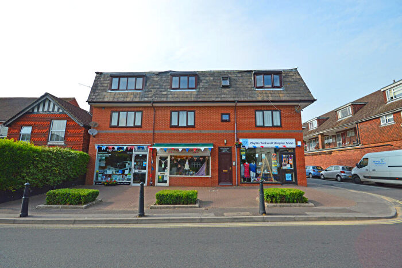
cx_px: 201
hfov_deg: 100.4
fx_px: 167
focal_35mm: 15
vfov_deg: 77.3
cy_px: 134
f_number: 11
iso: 400
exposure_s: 1/500
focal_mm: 10
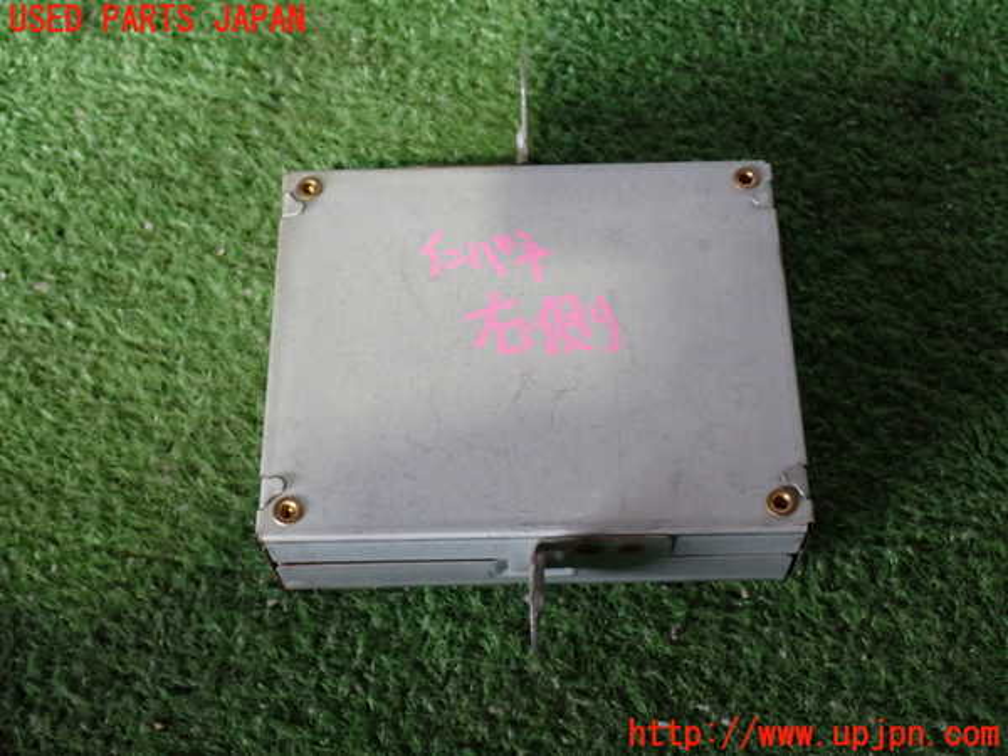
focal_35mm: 47
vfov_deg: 30.9
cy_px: 378
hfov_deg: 40.4
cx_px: 504
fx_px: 1369
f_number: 3.1
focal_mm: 8.4
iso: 640
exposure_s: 1/50
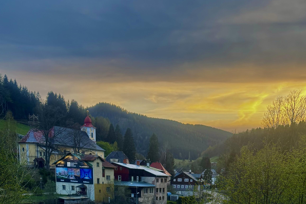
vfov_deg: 26.1
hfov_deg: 44.4
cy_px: 265
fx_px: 374
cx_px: 169
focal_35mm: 44
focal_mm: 6.86
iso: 160
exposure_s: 1/121
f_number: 1.78
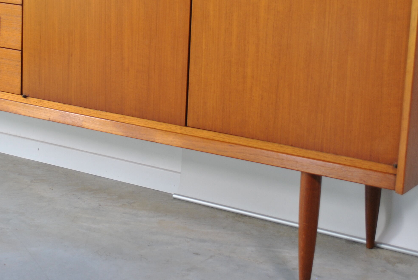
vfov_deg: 17.7
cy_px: 75
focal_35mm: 77
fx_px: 895
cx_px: 122
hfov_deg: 26.1
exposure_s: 1/50
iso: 200
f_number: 4.2
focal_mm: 26
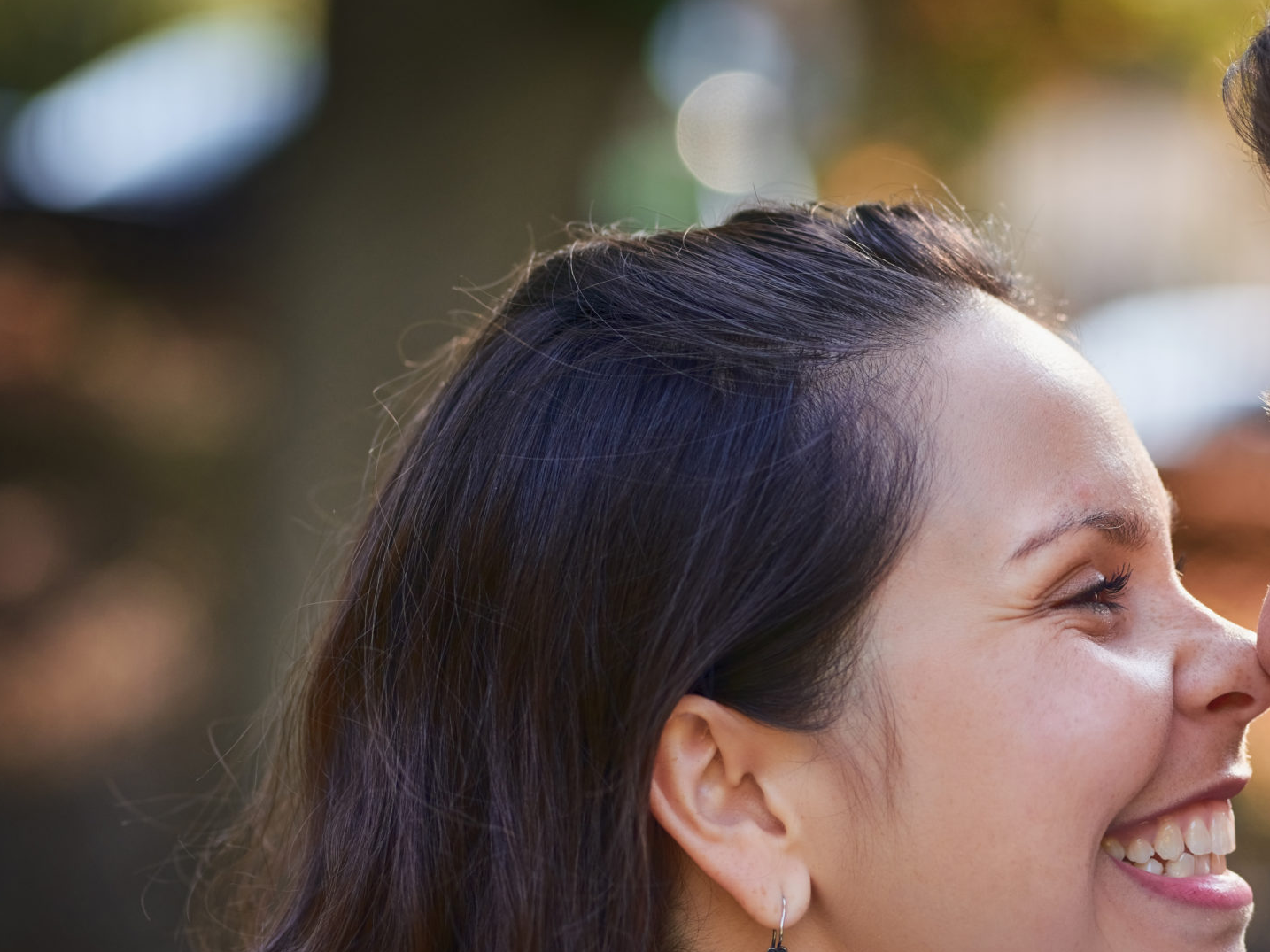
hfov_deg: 13.4
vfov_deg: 10.1
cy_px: 656
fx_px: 5356
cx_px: 1073
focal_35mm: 146
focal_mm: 85
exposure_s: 1/500
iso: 200
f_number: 2.5
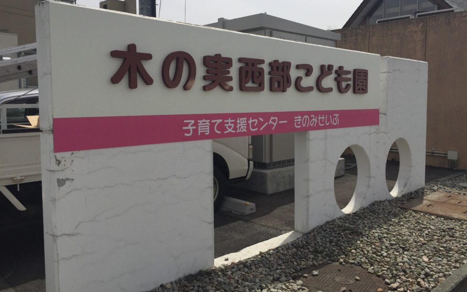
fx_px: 395
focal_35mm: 31
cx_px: 234
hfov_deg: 61.2
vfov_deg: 40.6
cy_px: 128
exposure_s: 1/5650
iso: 32
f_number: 2.2
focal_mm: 4.15
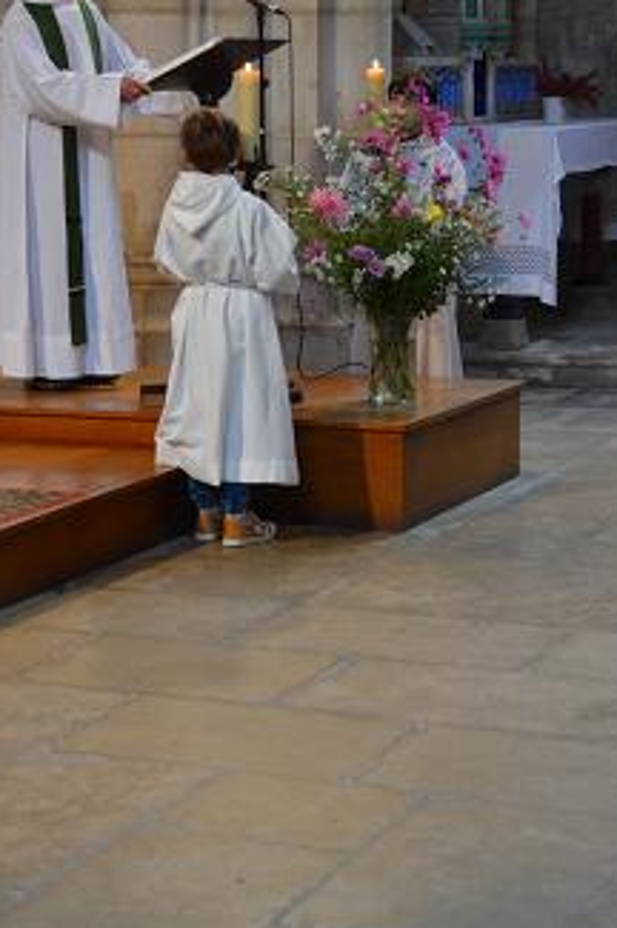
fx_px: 2344
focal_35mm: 91
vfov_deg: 22.3
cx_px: 256
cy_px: 338
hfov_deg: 15.0
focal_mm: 40
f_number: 4.5
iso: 800
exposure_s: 1/60
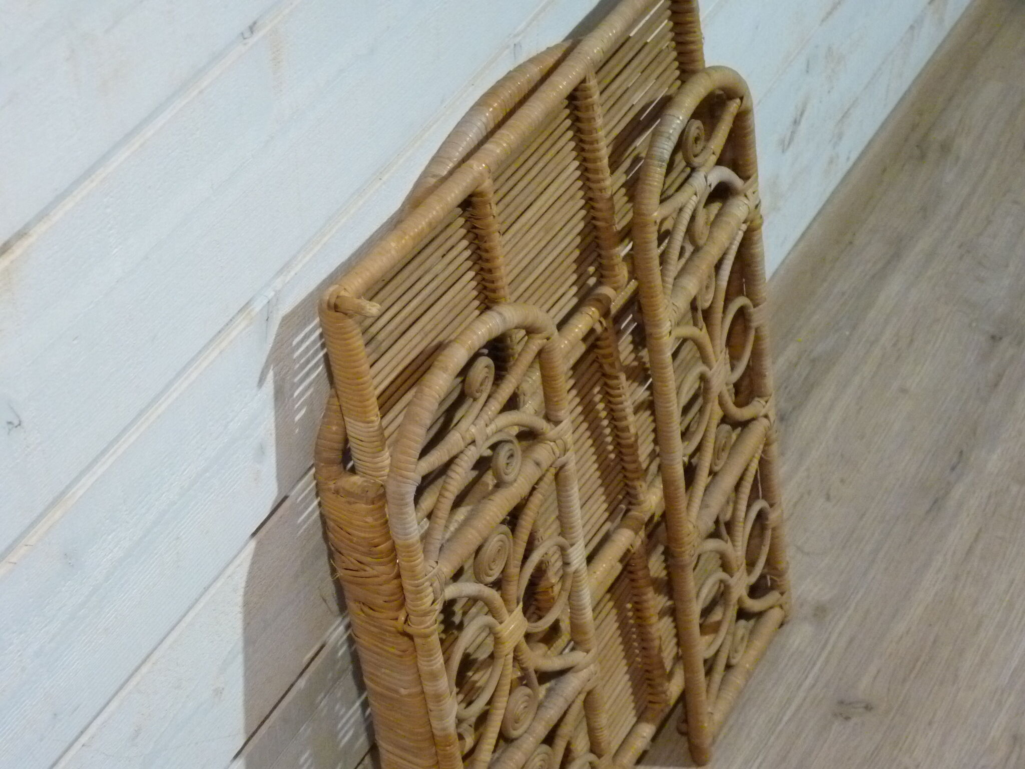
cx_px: 512
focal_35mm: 78
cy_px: 384
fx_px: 2310
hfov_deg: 25.0
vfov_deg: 18.9
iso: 800
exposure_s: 1/30
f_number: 3.4
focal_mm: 13.8
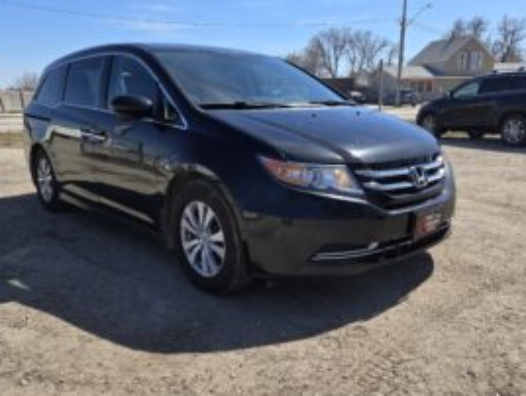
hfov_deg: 59.9
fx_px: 457
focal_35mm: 30
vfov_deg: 46.9
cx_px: 255
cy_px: 177
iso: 50
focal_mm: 5.4
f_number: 1.8
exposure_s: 1/2921
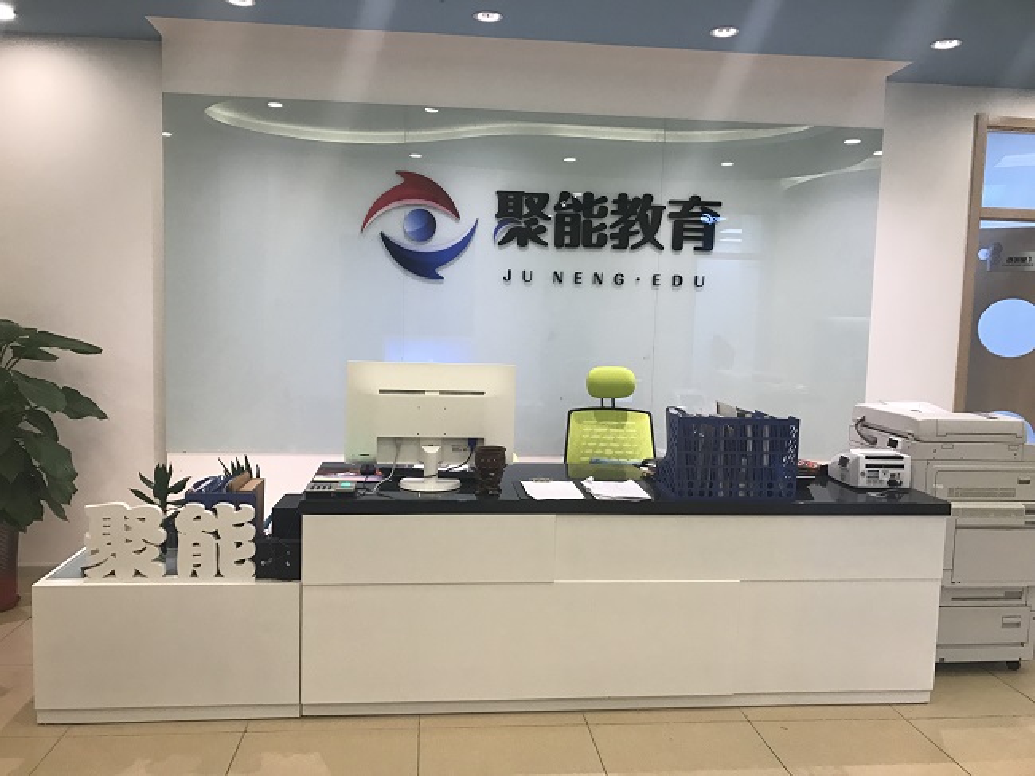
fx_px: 837
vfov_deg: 49.7
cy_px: 388
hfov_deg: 63.5
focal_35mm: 28
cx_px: 518
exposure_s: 1/33
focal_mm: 3.99
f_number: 1.8
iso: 40
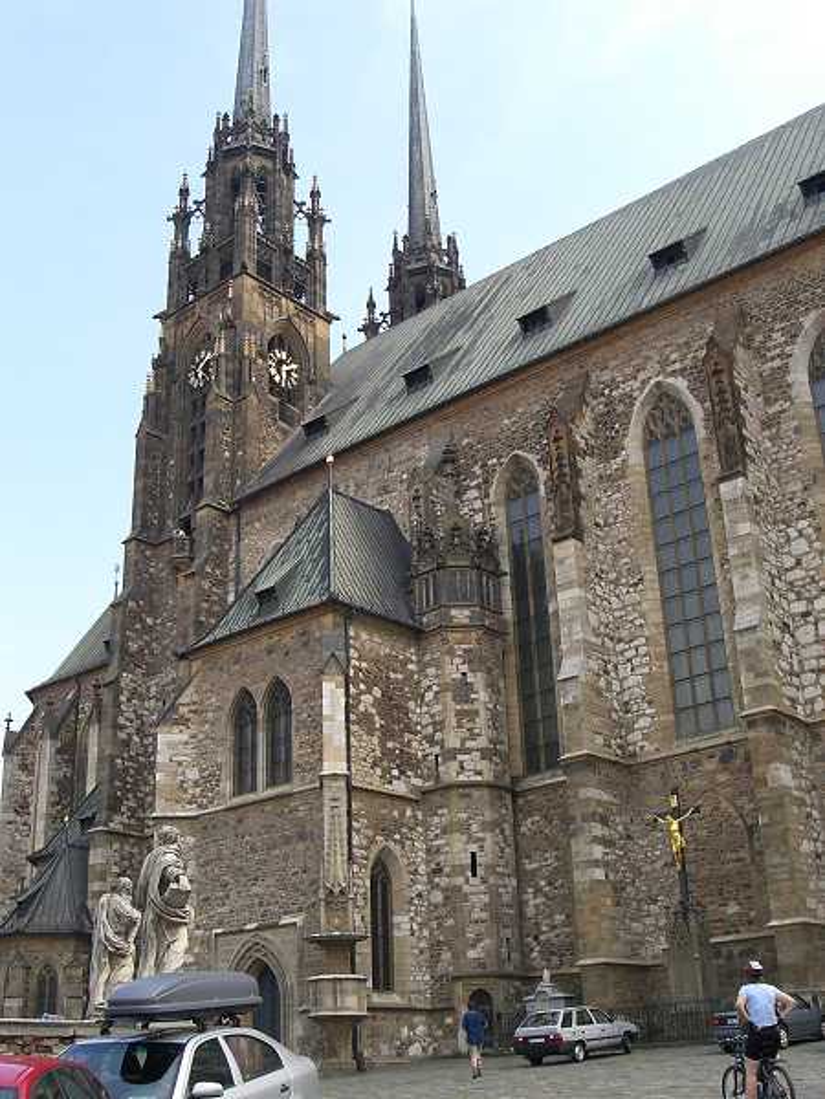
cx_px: 412
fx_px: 1208
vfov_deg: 49.0
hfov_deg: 37.7
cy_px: 550
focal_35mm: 38
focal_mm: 6.3
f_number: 4.4
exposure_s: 1/160
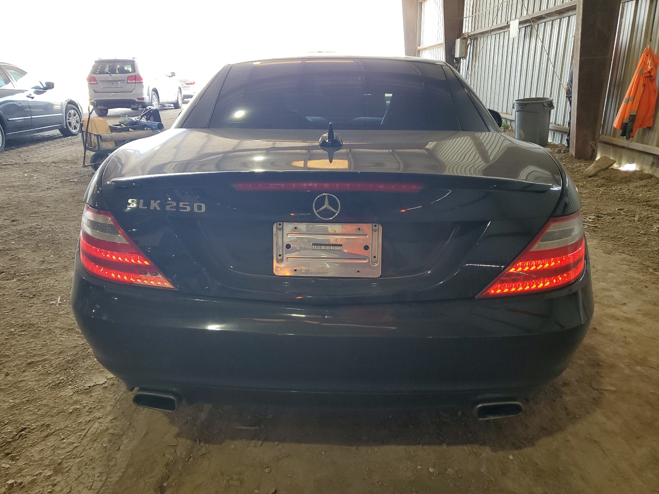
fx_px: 495
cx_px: 330
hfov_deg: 67.3
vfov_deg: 53.1
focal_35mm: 26
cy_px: 247
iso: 68
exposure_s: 1/100
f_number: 1.5
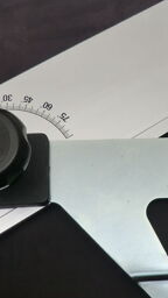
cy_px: 162
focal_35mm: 49
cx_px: 121
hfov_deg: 24.2
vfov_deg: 42.1
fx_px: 388
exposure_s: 1/60
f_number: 3.2
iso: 64
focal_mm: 4.3
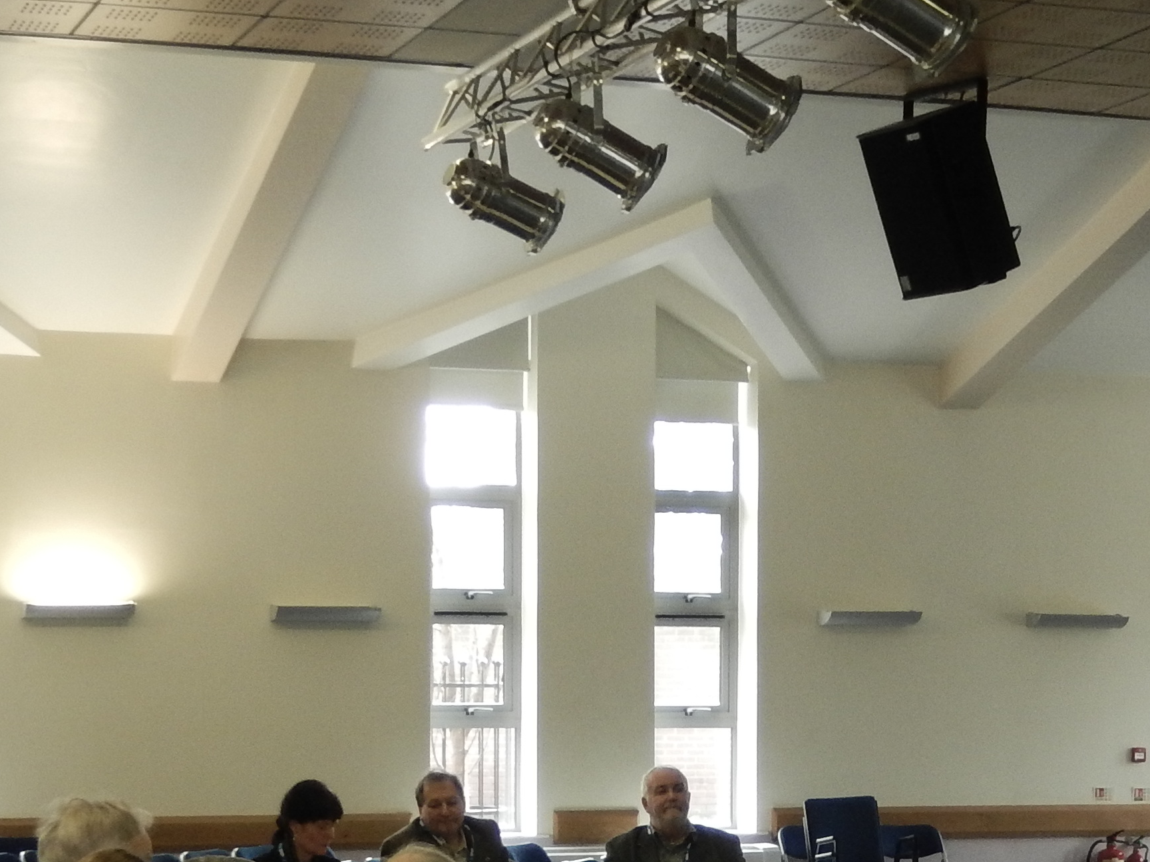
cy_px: 899
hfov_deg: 20.4
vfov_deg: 15.1
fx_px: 3189
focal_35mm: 96
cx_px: 701
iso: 280
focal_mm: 6.5
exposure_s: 1/30
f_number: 4
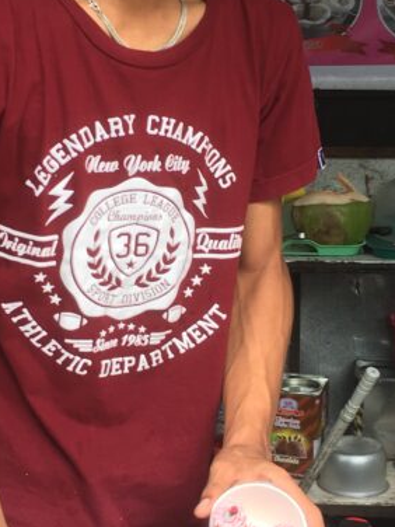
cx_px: 153
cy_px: 262
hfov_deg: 18.6
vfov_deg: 24.7
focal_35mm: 79
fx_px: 1202
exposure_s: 1/100
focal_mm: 4.15
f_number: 2.2
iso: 25
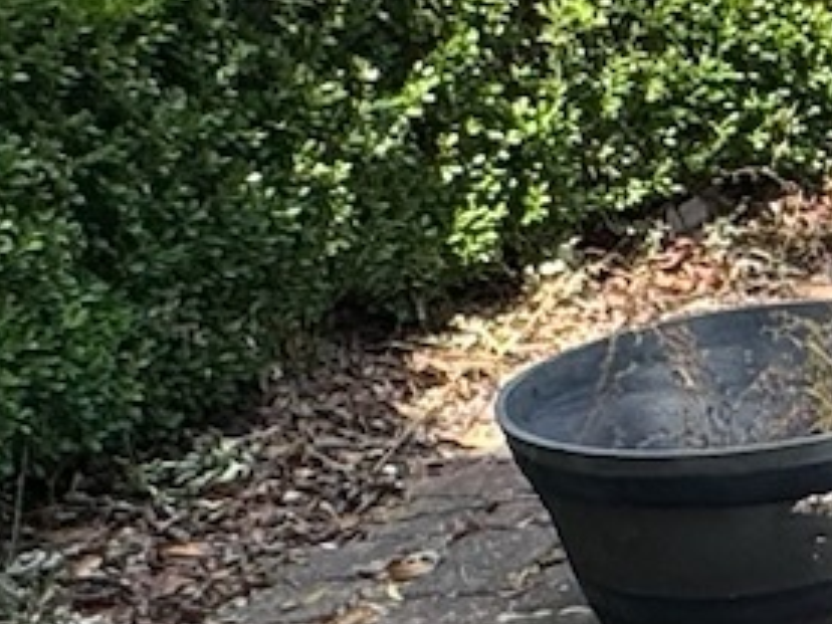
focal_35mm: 104
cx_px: 1984
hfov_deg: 13.7
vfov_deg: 14.2
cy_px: 223
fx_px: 2500
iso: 40
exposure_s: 1/462
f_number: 2.2
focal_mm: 2.22
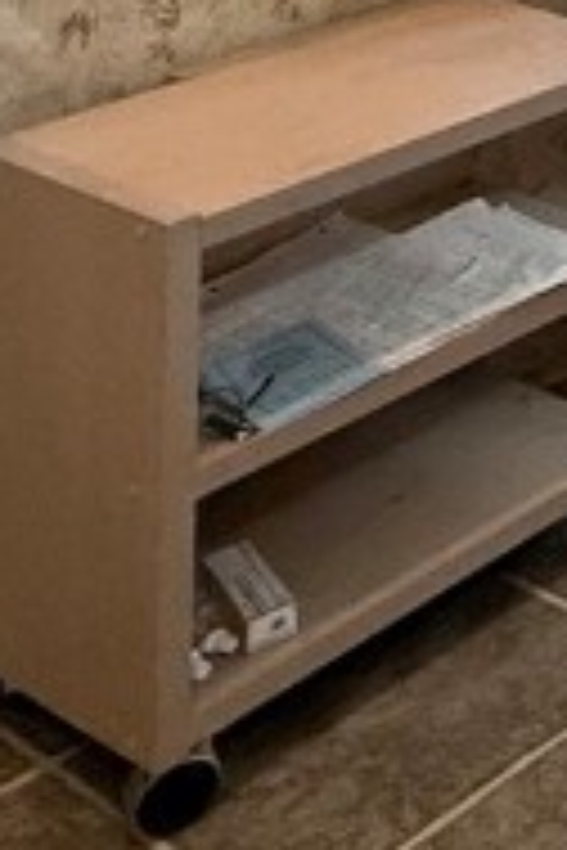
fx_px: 1866
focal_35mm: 79
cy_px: -625
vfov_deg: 19.8
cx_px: 1498
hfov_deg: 12.2
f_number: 2.2
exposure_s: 1/60
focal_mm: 2.22
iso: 400
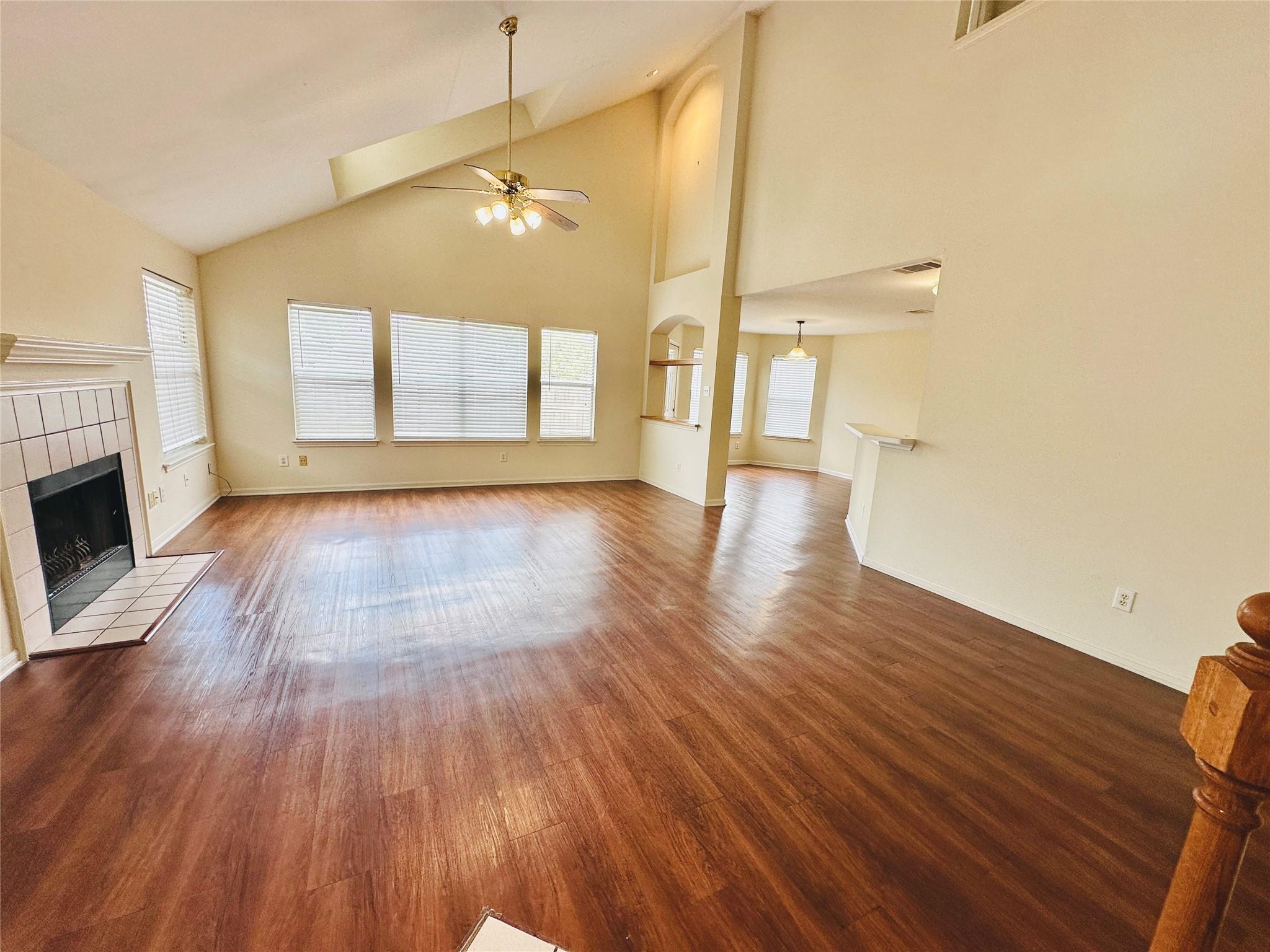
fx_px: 514
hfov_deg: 102.1
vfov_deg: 85.7
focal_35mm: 14
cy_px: 476
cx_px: 635
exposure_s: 1/120
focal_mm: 2.22
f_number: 2.2
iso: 80
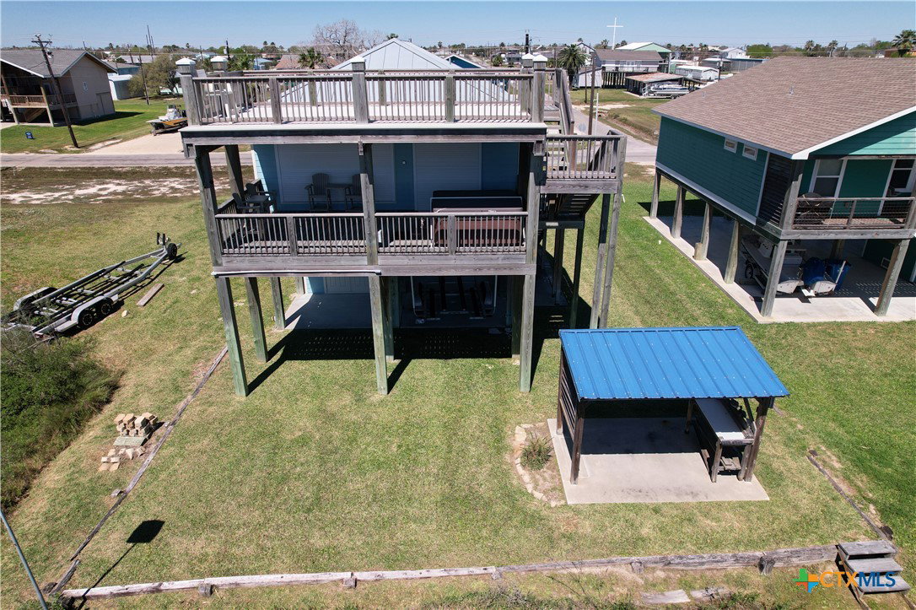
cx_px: 458
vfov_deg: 57.2
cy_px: 305
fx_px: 559
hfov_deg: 78.6
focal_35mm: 22
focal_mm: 8.38
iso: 100
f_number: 2.8
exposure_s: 1/80
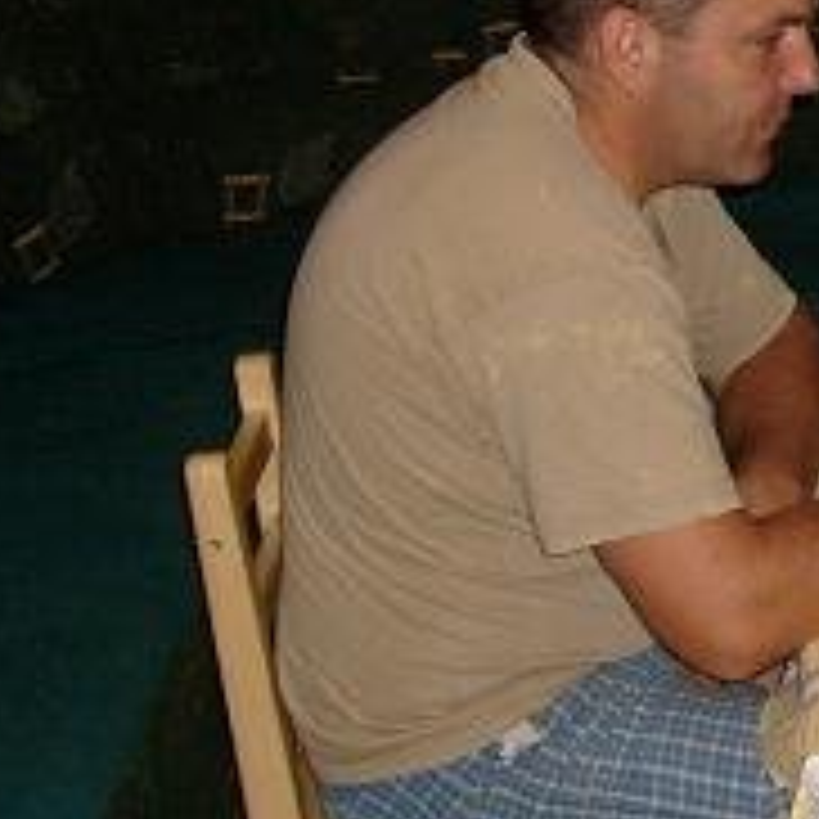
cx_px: 1053
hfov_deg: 17.1
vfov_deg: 18.1
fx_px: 2570
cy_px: 335
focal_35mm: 96
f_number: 2.8
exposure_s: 1/45
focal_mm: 5.8
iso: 100
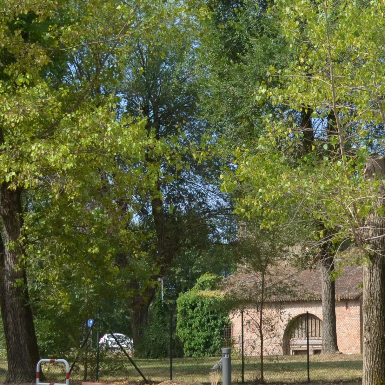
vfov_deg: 14.1
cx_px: 307
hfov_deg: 14.0
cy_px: 239
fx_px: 1560
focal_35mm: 124
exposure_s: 1/1250
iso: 200
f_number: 4
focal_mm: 24
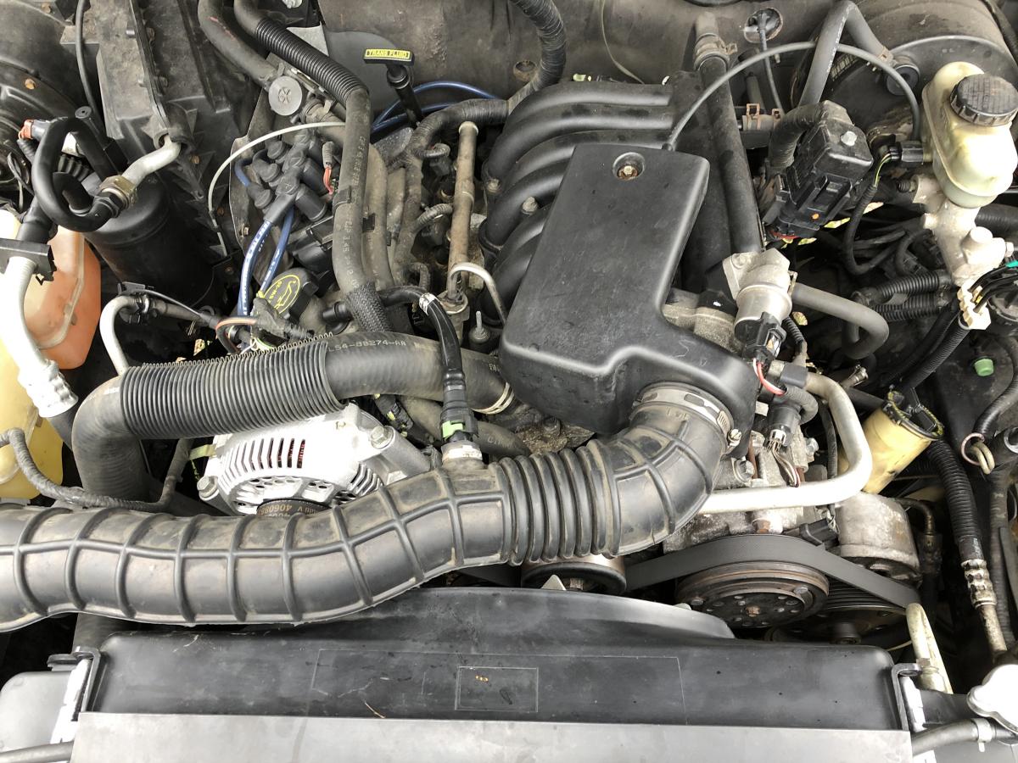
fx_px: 823
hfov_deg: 63.4
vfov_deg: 49.7
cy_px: 382
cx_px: 509
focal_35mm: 28
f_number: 1.8
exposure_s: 1/24
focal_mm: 3.99
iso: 32
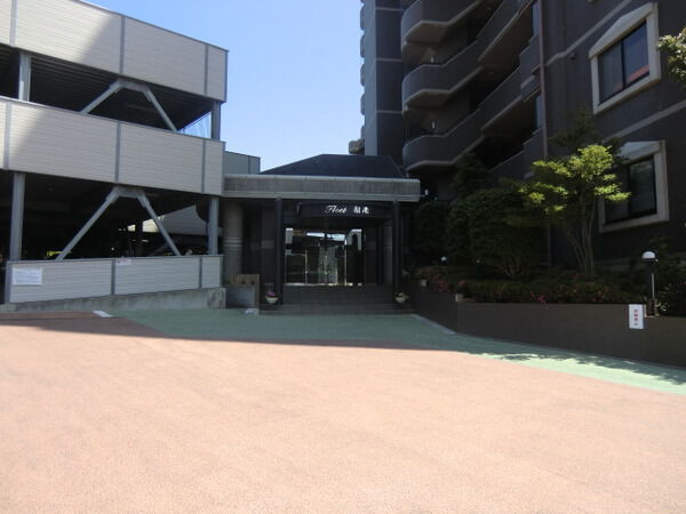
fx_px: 476
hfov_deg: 71.6
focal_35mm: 24
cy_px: 257
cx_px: 343
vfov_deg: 56.8
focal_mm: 4.3
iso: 64
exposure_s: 1/400
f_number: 3.2
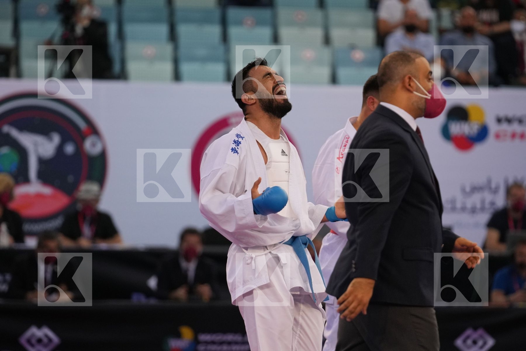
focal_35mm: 300
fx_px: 4383
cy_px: 176
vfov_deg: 4.6
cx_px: 263
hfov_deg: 6.9
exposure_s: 1/1000
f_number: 2.8
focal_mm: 200
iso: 1600
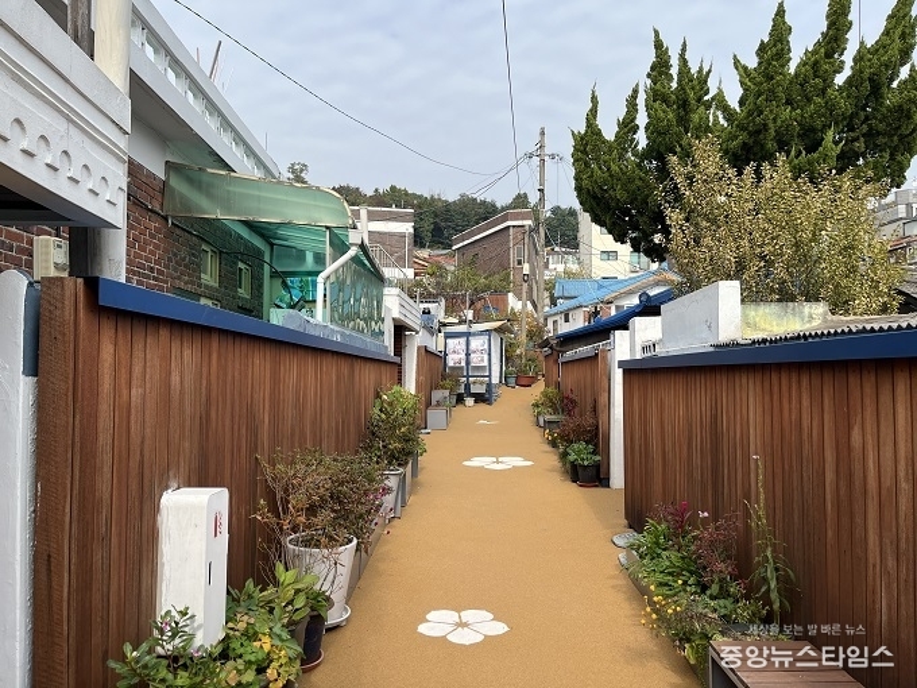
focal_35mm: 26
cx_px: 458
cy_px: 344
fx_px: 689
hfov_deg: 67.3
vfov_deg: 53.1
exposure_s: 1/2632
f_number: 1.6
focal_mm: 5.1
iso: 50
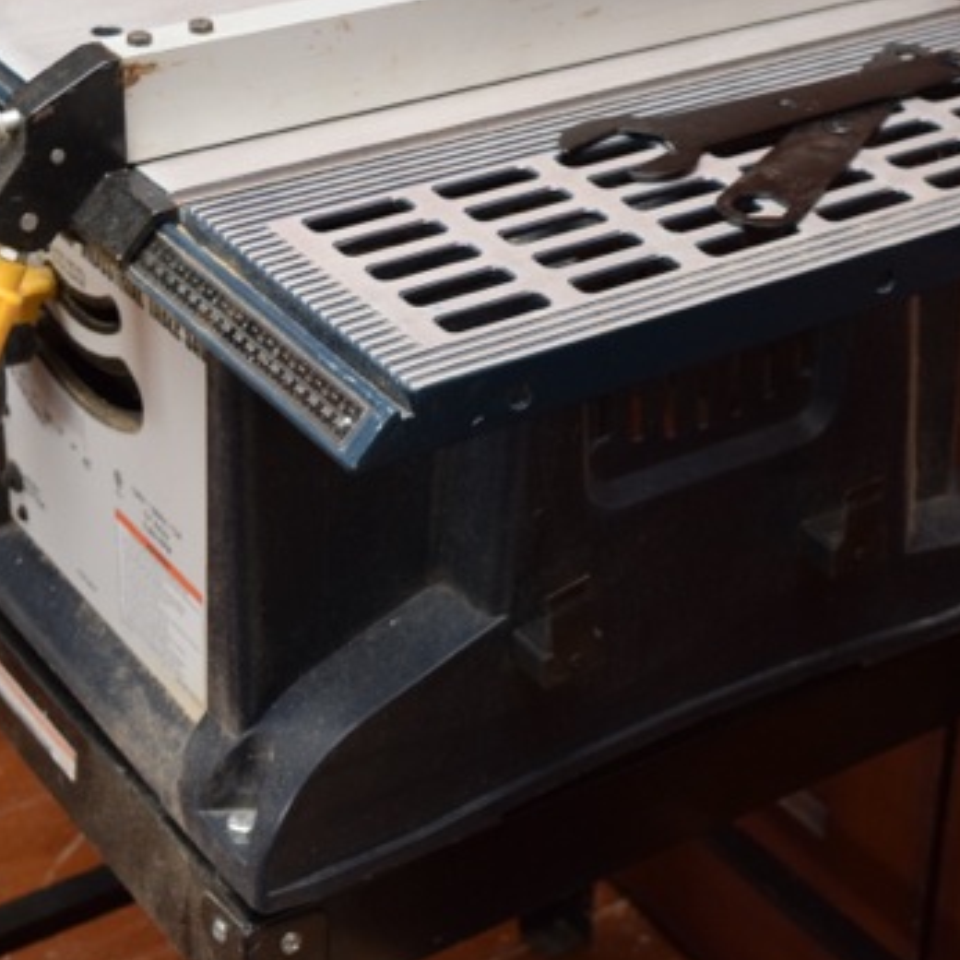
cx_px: 575
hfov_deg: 21.6
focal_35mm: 80
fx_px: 2510
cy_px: 391
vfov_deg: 21.6
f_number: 5.6
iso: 1600
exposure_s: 1/125
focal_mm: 34
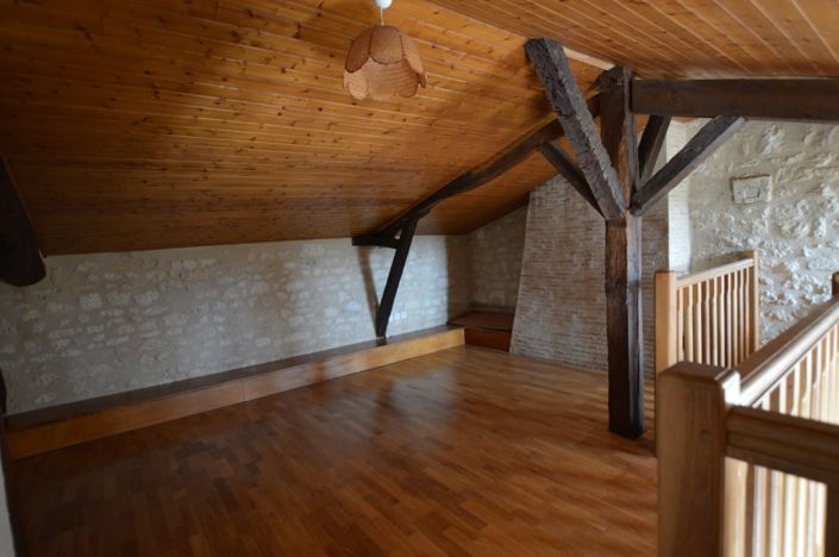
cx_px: 420
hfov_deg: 92.5
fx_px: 401
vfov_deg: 69.5
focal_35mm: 17
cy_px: 278
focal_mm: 11.5
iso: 1000
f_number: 3.5
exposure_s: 1/60
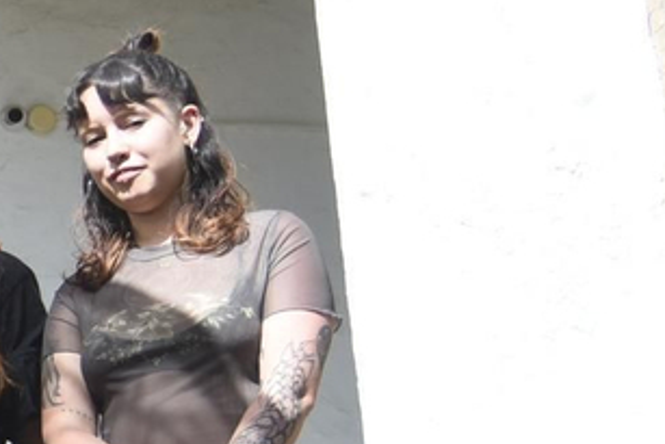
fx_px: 2790
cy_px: 273
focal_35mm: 151
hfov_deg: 11.9
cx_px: -739
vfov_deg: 9.1
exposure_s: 1/400
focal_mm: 29
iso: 100
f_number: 5.6
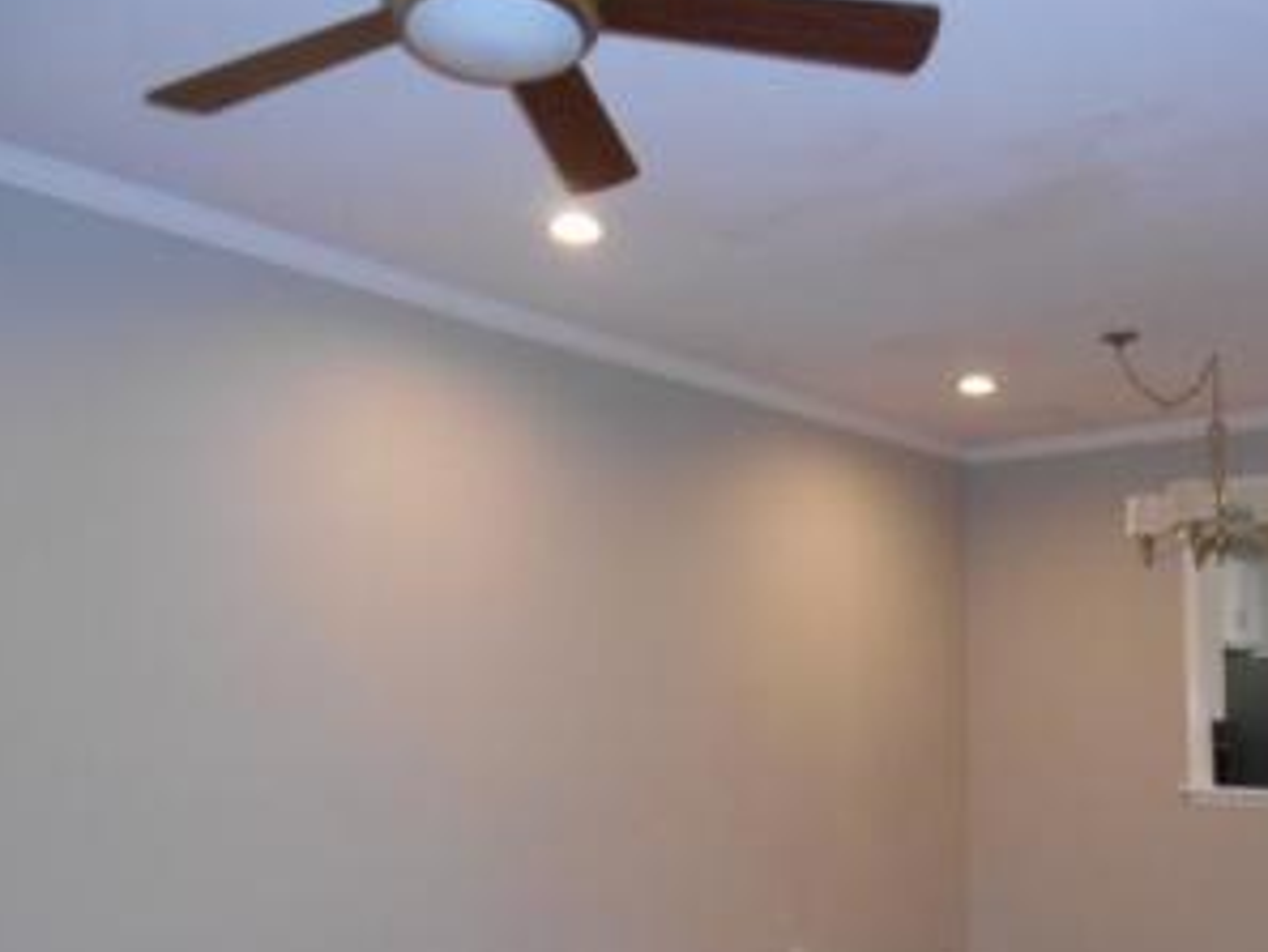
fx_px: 1283
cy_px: 598
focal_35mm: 35
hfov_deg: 52.2
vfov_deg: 40.4
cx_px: 768
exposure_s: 1/25
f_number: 3.4
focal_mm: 4.7
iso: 360
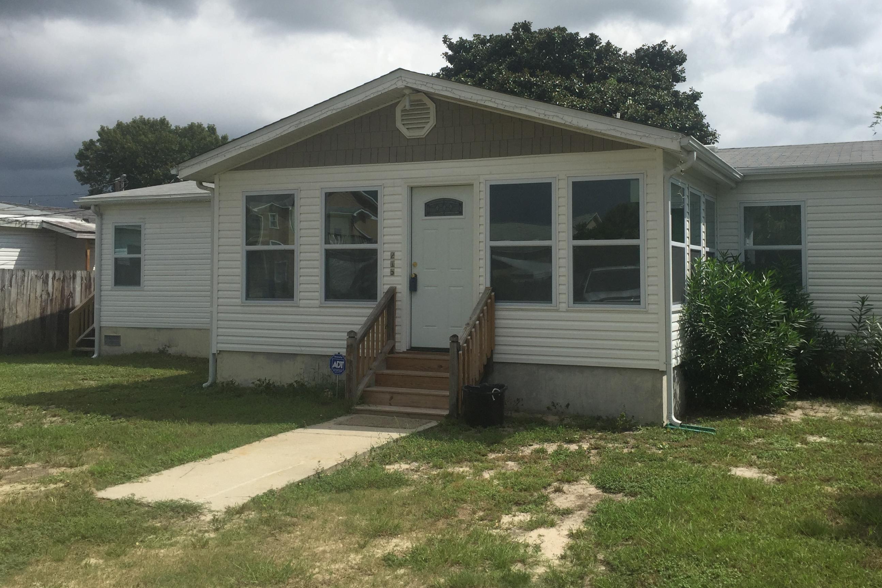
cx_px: 501
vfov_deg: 37.7
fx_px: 858
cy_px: 241
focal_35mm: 35
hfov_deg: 54.3
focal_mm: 4.15
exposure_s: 1/4405
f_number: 2.2
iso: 32
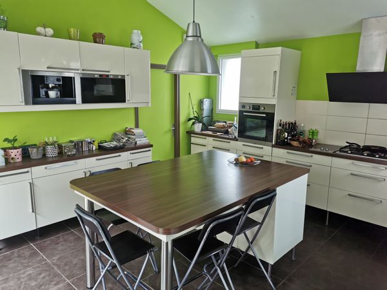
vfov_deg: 51.4
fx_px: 302
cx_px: 194
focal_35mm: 27
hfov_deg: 65.3
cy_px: 145
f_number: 1.8
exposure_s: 1/100
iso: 80
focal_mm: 5.58
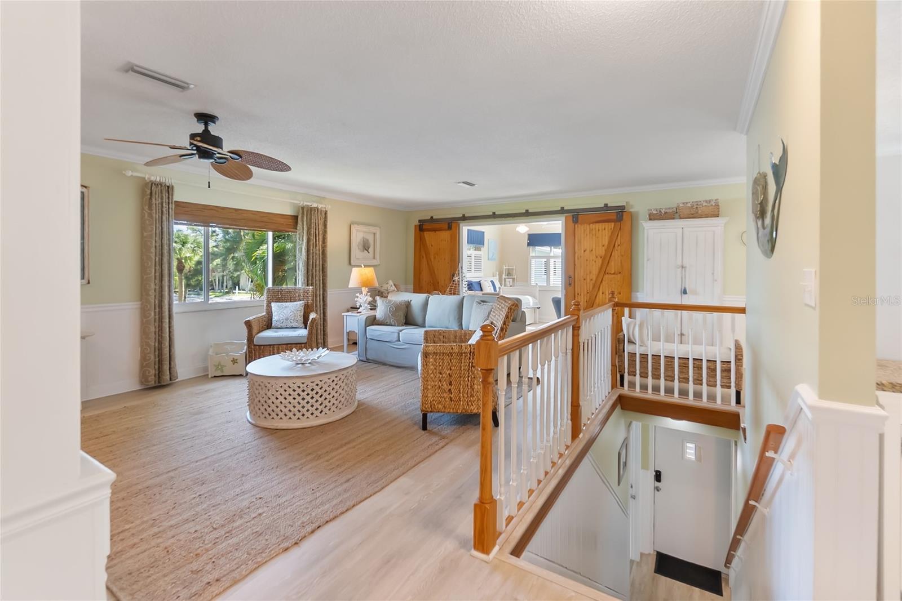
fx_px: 376
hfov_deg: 100.4
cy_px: 300
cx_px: 451
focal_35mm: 15
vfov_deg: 77.3
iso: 1600
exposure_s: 1/60
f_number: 4
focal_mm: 10
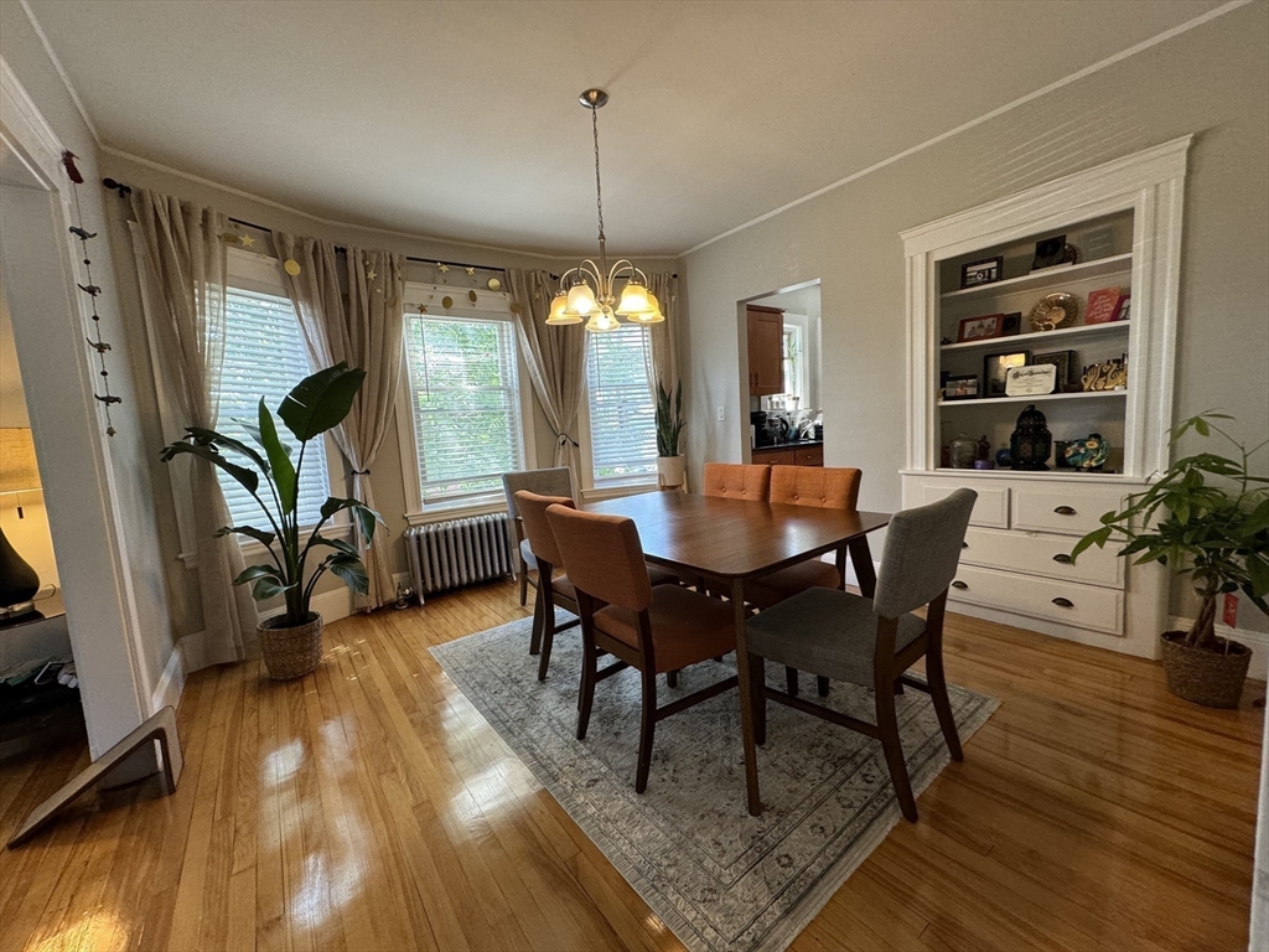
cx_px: 634
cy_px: 476
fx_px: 513
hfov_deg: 102.1
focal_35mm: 14
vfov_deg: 85.7
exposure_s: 1/120
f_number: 2.2
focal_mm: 2.22
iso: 200
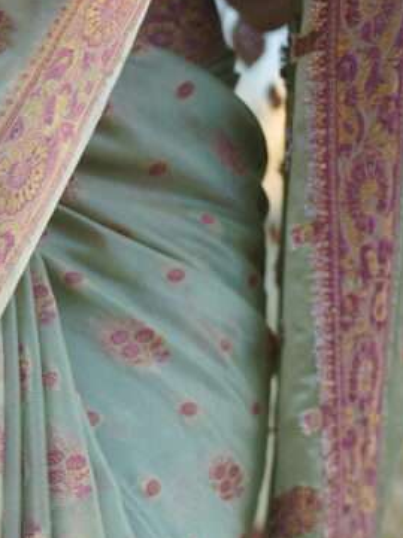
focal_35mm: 84
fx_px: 1306
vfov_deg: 22.1
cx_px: -36
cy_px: 584
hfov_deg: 17.0
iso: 1250
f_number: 2
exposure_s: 1/1600
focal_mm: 35
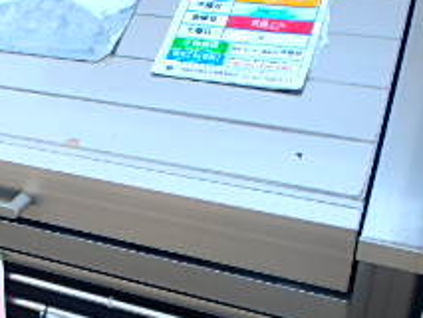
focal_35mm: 63
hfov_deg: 29.2
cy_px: 197
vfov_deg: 23.3
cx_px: 28
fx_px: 770
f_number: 3.5
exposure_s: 1/250
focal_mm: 3.7
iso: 125
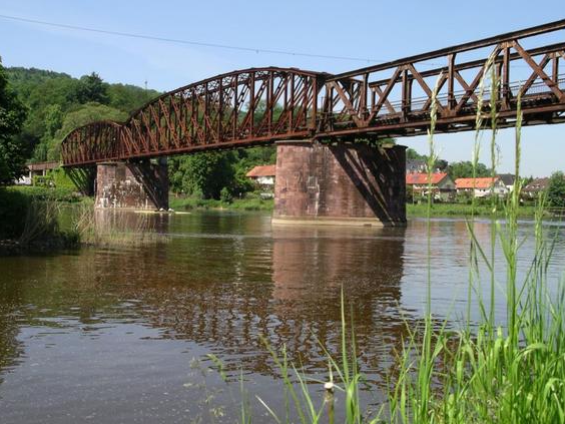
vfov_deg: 34.3
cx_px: 270
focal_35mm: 42
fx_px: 686
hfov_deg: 44.8
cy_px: 207
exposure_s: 1/320
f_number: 5
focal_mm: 7.8
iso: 64
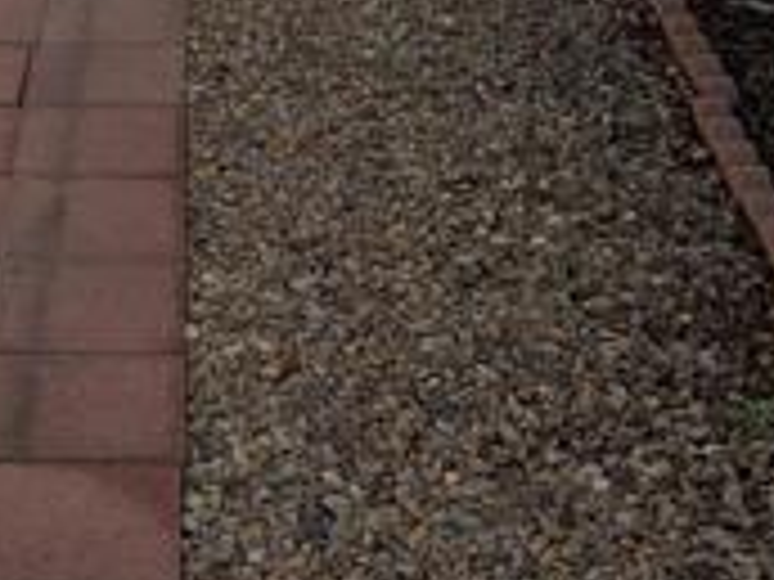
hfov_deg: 19.8
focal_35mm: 97
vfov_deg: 13.6
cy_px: -468
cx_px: 50
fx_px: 2169
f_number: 1.8
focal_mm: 4.25
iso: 25
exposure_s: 1/3521
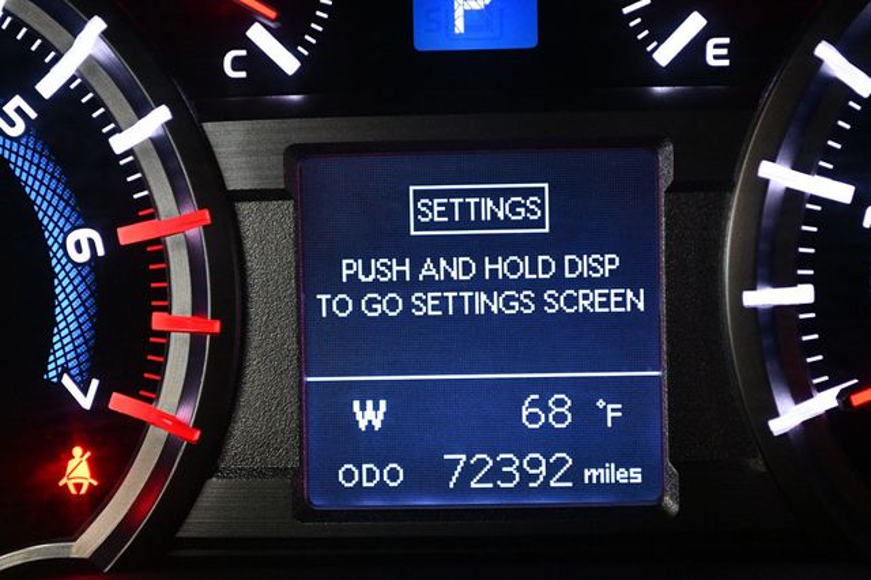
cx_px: 436
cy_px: 290
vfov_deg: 18.9
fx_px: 1741
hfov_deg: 28.1
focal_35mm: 72
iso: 3200
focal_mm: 48
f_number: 5.3
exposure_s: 1/80
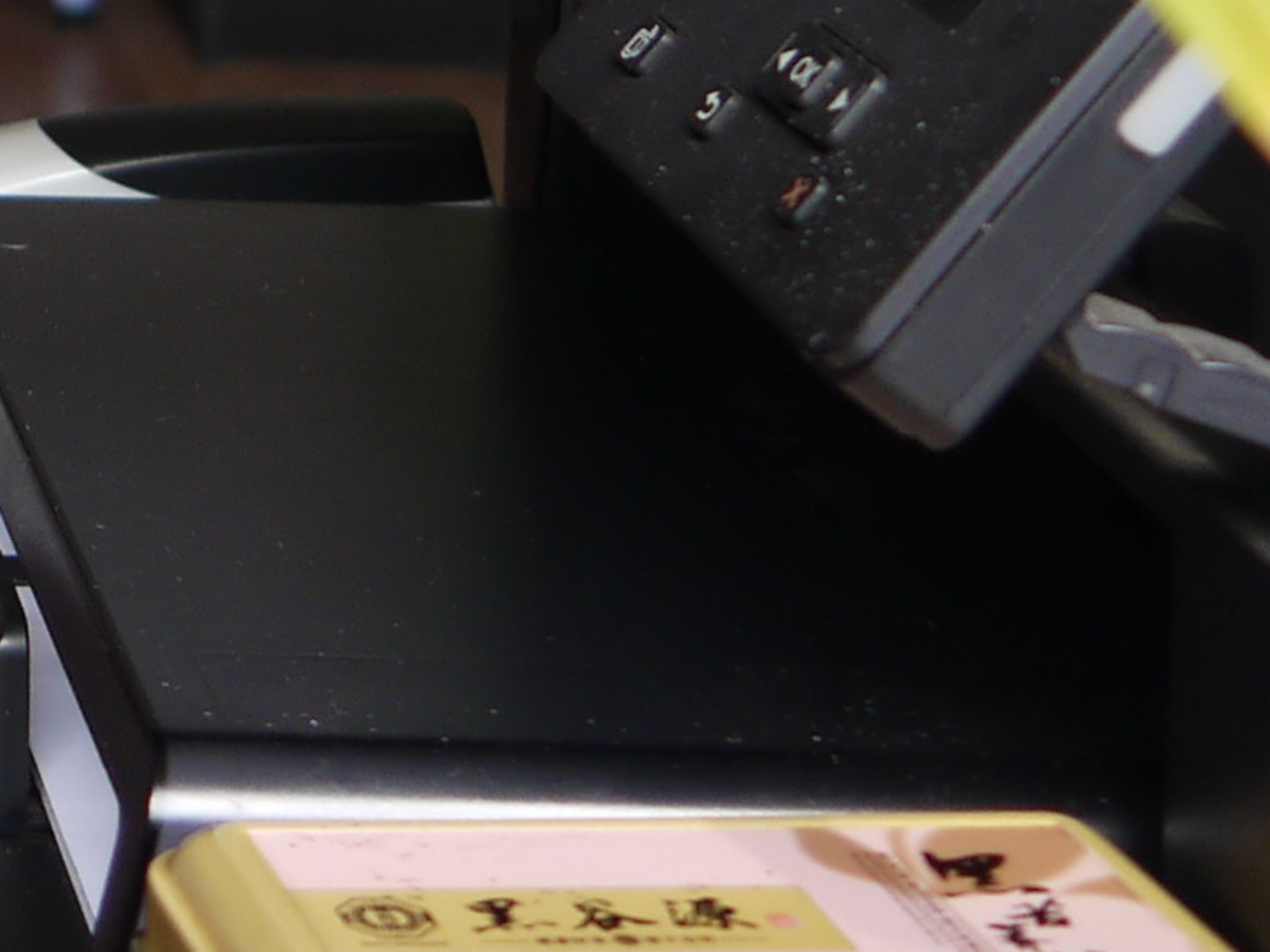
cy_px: -1136
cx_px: -863
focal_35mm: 127
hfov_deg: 14.1
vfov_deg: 10.4
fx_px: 4658
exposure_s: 1/60
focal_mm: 14
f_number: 3.5
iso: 200
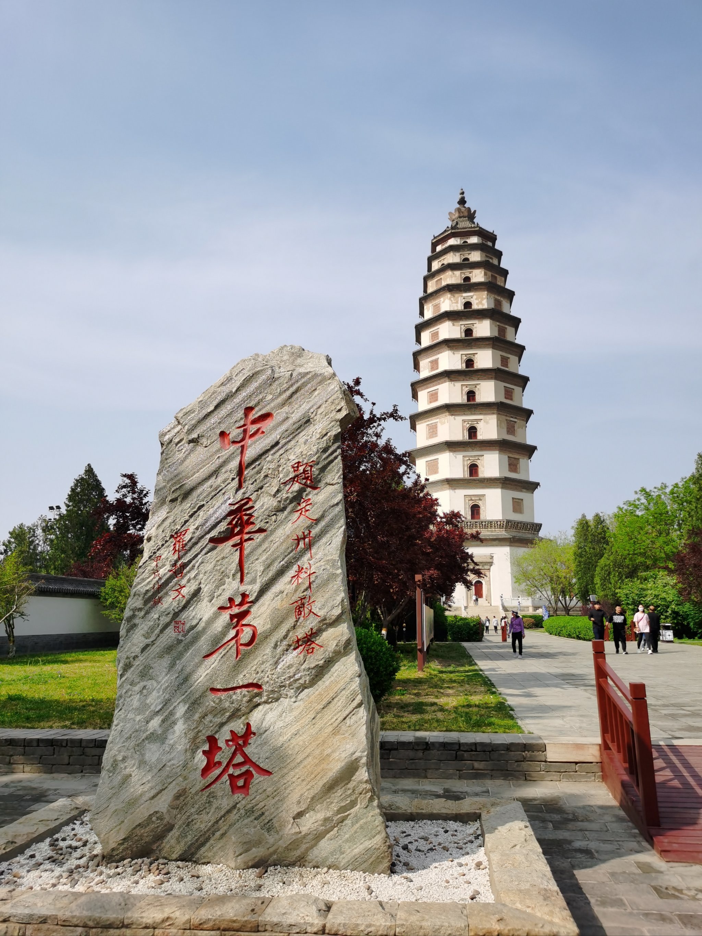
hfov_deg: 51.4
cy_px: 468
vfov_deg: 65.3
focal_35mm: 27
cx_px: 351
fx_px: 730
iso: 50
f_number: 1.8
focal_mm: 5.58
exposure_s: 1/3333
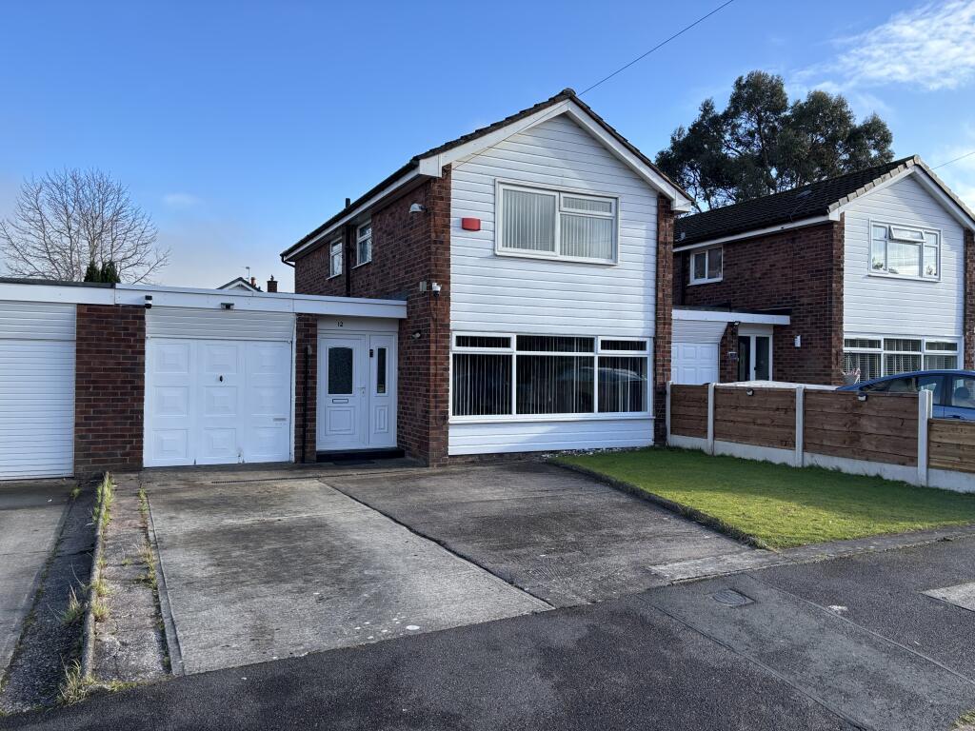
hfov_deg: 67.3
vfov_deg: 53.1
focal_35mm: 26
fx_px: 732
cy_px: 366
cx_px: 488
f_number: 1.6
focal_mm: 5.96
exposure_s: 1/1522
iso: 50
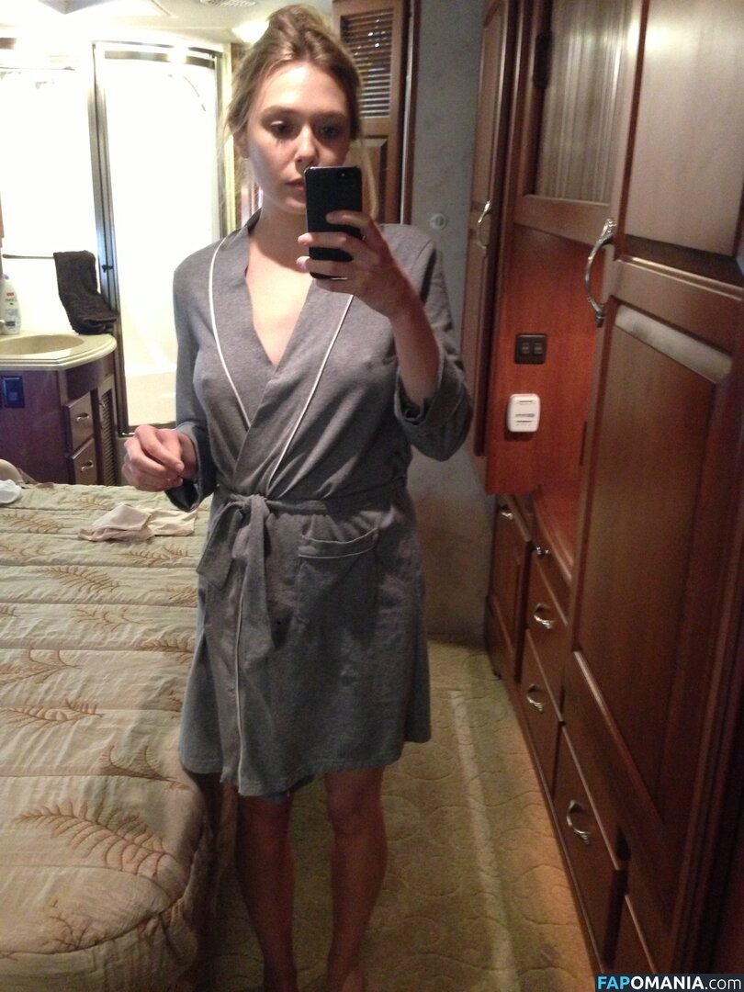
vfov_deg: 55.4
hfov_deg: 42.9
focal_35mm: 33
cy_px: 496
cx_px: 372
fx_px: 946
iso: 640
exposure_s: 1/15
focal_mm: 4.13
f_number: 2.4
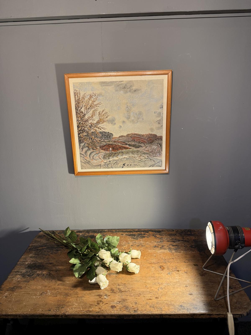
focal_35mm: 24
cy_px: 168
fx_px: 232
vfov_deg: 71.6
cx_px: 126
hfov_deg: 56.8
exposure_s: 1/50
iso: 160
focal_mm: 6.76
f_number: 1.78
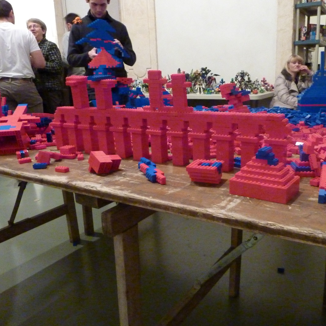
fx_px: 320
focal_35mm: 30
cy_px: 165
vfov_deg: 54.0
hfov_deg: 53.7
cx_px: 196
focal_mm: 4.1
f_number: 3.3
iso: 800
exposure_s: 1/15
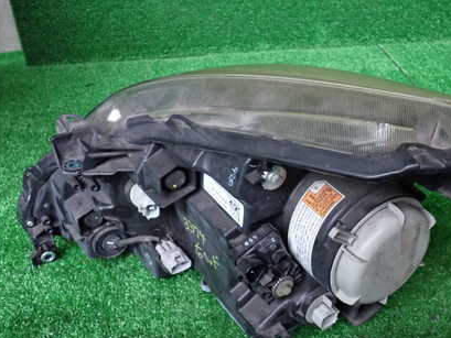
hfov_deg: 42.1
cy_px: 204
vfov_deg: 32.8
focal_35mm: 44
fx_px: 573
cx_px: 319
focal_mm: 5.4
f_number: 2.3
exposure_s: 1/30
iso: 1000
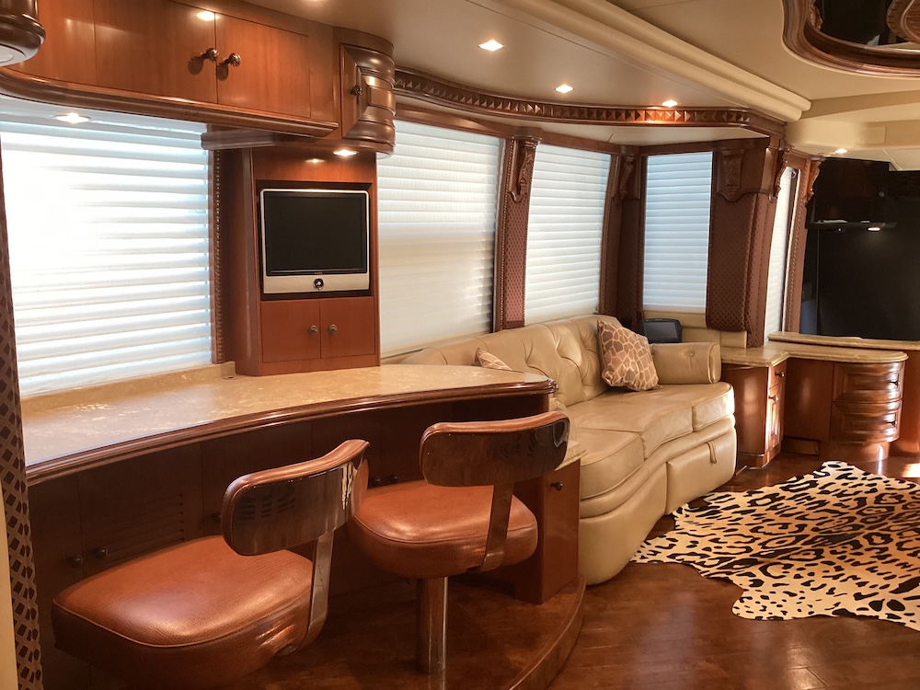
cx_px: 460
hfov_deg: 58.4
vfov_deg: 45.4
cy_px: 345
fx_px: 824
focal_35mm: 31
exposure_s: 1/60
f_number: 2.4
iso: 200
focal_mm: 3.3
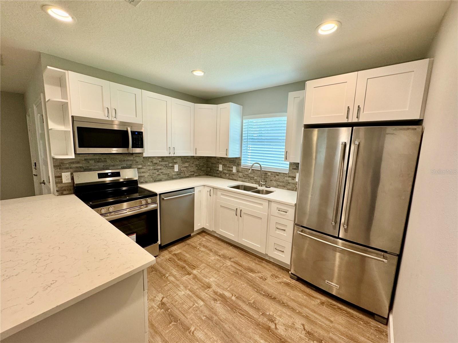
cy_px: 172
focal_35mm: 14
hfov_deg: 102.1
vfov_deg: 85.7
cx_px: 229
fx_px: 185
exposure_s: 1/120
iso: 160
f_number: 2.2
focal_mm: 2.22
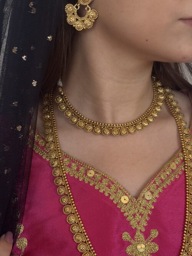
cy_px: 128
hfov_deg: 30.3
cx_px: 96
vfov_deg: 39.7
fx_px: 355
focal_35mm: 48
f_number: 1.78
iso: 200
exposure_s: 1/60
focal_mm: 6.86
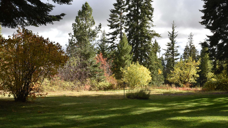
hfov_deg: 51.6
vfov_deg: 30.4
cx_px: 119
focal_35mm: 39
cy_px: 59
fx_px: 236
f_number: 22
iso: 200
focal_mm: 28
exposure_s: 1/30
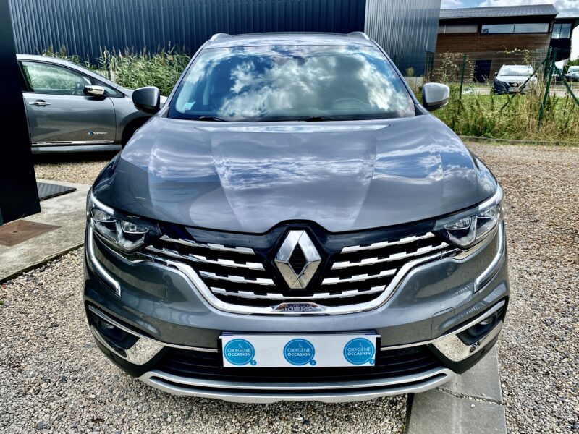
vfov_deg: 53.1
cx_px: 290
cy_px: 217
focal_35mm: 26
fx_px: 435
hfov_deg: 67.3
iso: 32
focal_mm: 4.25
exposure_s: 1/1522
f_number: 1.8
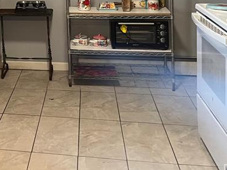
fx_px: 459
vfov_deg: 19.5
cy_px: -46
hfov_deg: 25.7
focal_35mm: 70
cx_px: -23
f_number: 1.6
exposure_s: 1/60
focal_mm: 5.1
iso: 320
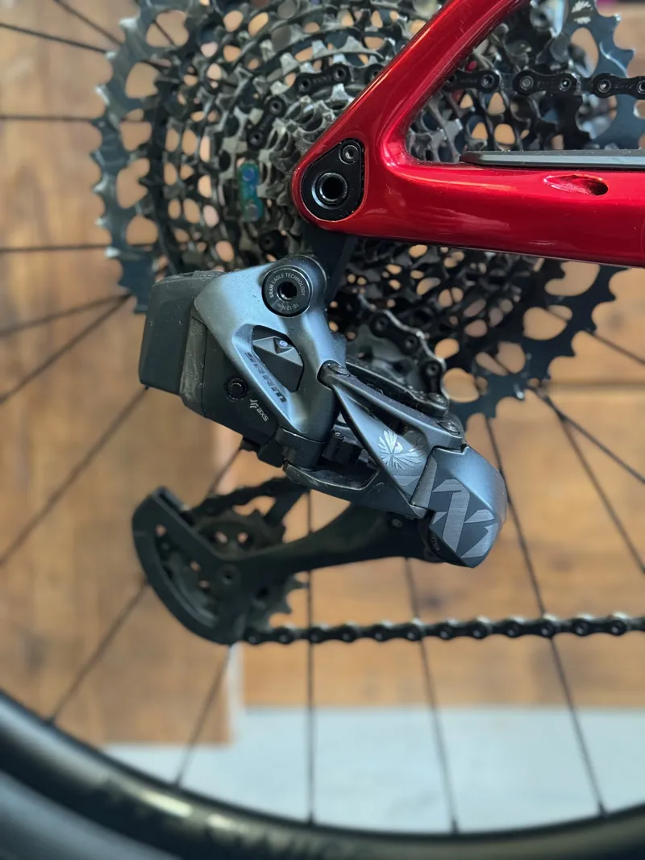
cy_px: 430
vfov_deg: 39.6
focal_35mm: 48
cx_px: 322
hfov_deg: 30.3
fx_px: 1192
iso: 250
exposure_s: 1/50
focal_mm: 6.76
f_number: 1.78
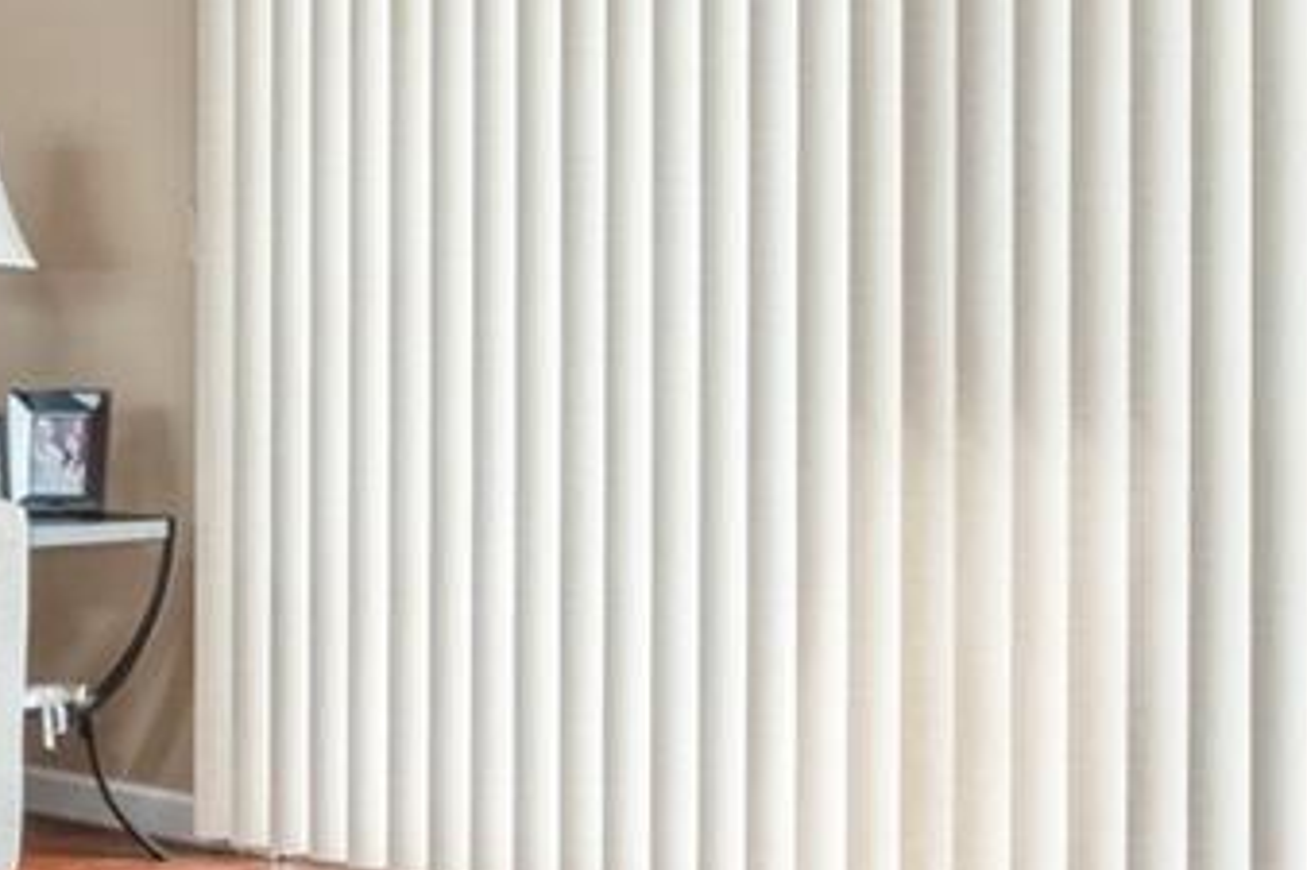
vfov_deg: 15.0
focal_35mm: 91
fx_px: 3302
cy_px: 253
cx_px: -611
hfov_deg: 19.7
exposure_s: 1/13
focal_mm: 15
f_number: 11
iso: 400
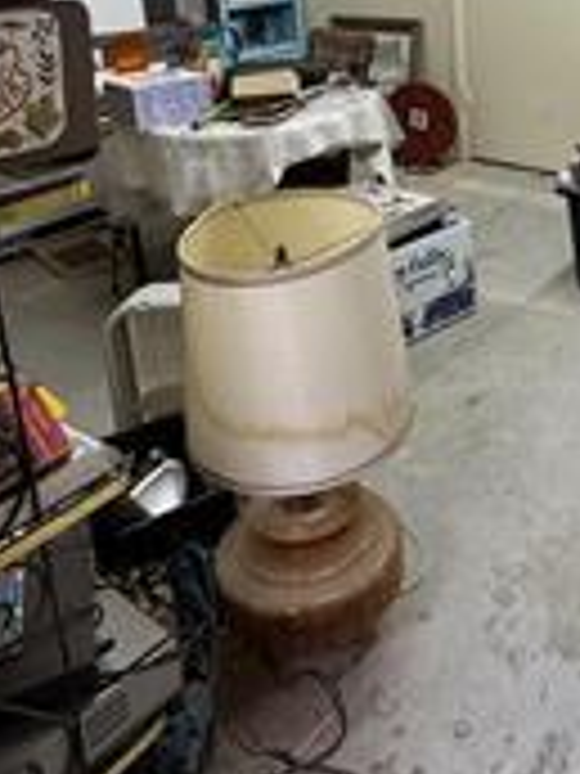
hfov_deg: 35.5
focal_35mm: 39
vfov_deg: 44.2
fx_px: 871
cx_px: 472
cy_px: 99
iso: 320
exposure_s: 1/120
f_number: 2.2
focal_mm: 2.22
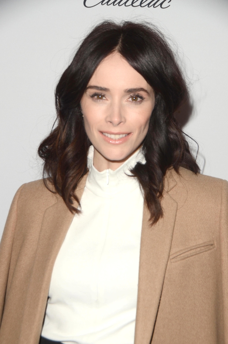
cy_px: 172
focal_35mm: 84
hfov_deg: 16.2
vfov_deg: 24.2
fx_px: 801
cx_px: 114
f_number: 8
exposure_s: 1/200
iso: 250
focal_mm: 56
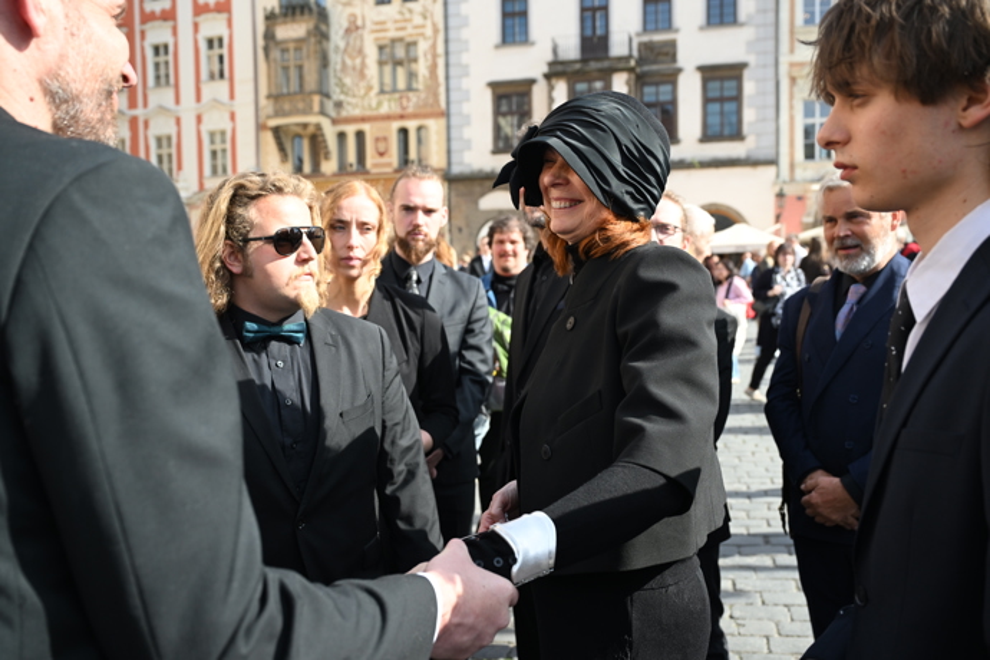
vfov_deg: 39.4
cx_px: 495
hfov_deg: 56.5
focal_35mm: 34
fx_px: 921
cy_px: 330
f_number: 4.5
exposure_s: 1/1250
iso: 500
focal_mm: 33.5
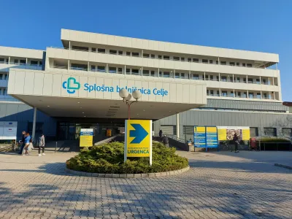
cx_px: 146
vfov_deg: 56.8
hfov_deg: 71.6
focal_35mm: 24
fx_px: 202
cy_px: 110
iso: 32
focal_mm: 5.23
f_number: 1.8
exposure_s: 1/1074
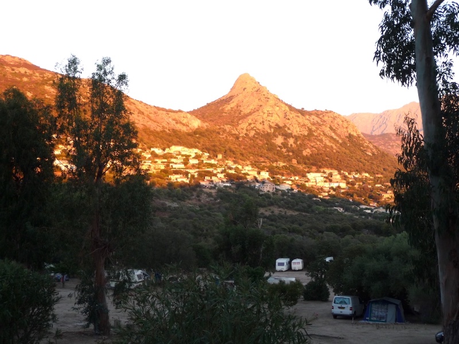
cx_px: 230
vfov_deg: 30.3
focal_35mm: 48
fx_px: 636
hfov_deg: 39.7
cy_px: 172
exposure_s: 1/50
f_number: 4.2
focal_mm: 8
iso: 100
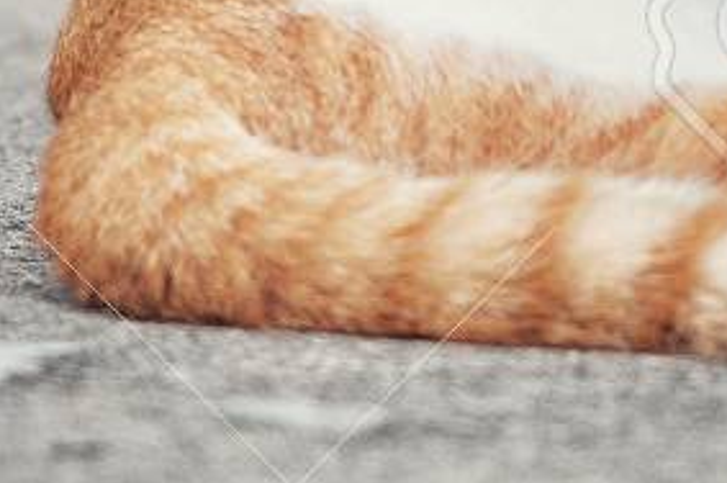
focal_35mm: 1345
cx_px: 290
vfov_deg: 1.0
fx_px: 27136
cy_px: -71
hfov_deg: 1.5
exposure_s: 1/500
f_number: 2.8
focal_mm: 195
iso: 400
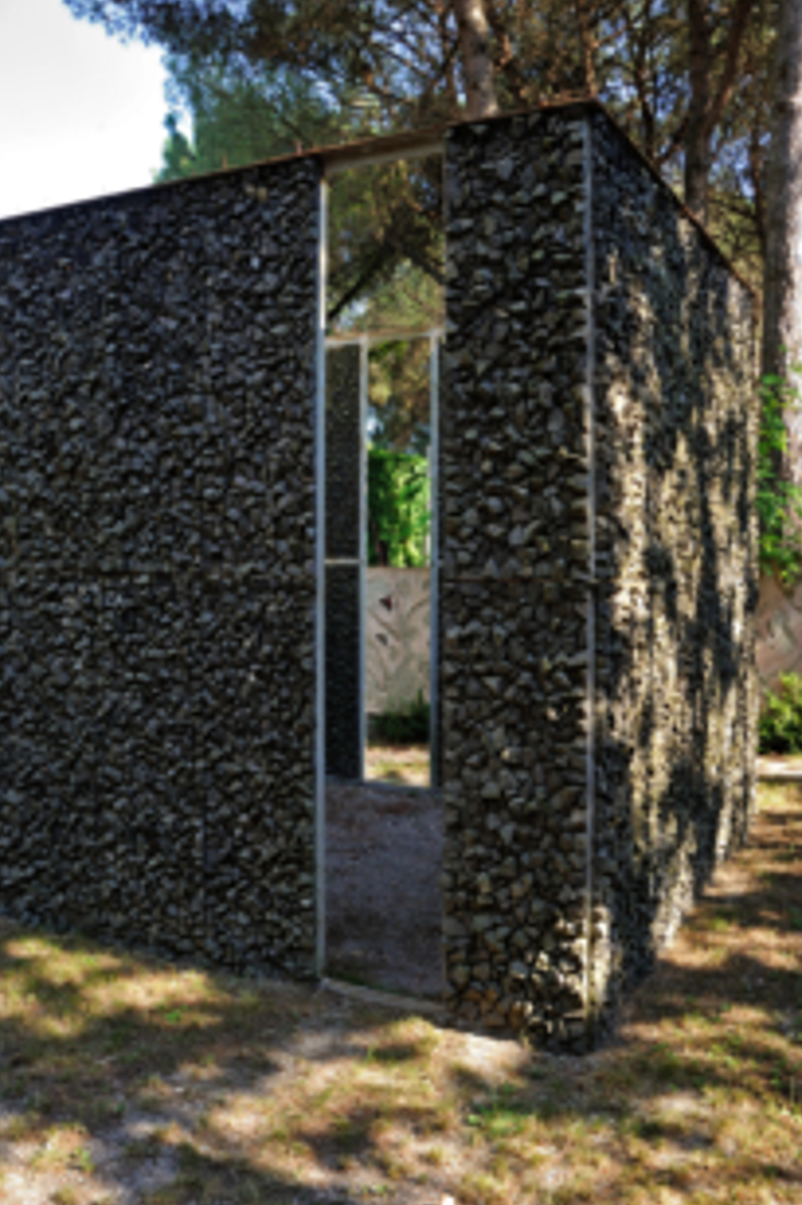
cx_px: 378
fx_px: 1037
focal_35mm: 31
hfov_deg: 42.3
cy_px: 505
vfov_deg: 60.0
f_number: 9
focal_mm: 24
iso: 400
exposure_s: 1/40
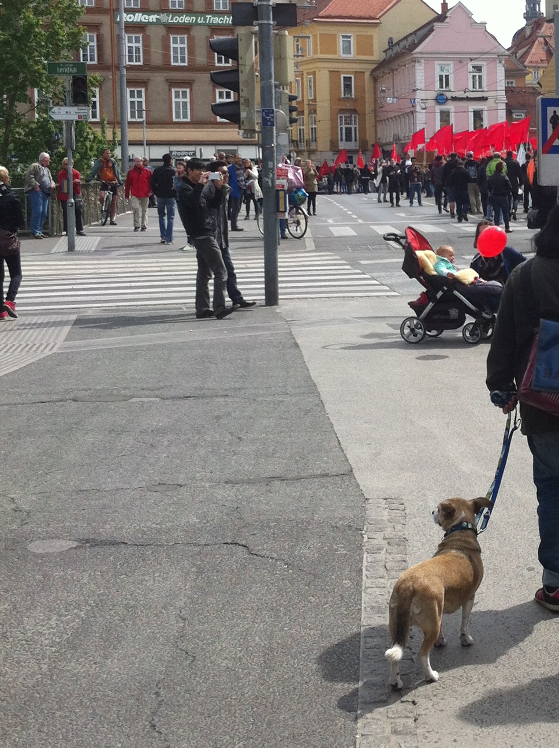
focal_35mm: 70
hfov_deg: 20.5
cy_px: 233
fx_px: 1511
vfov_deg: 27.6
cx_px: 523
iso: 80
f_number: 2.8
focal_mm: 3.85
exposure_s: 1/815
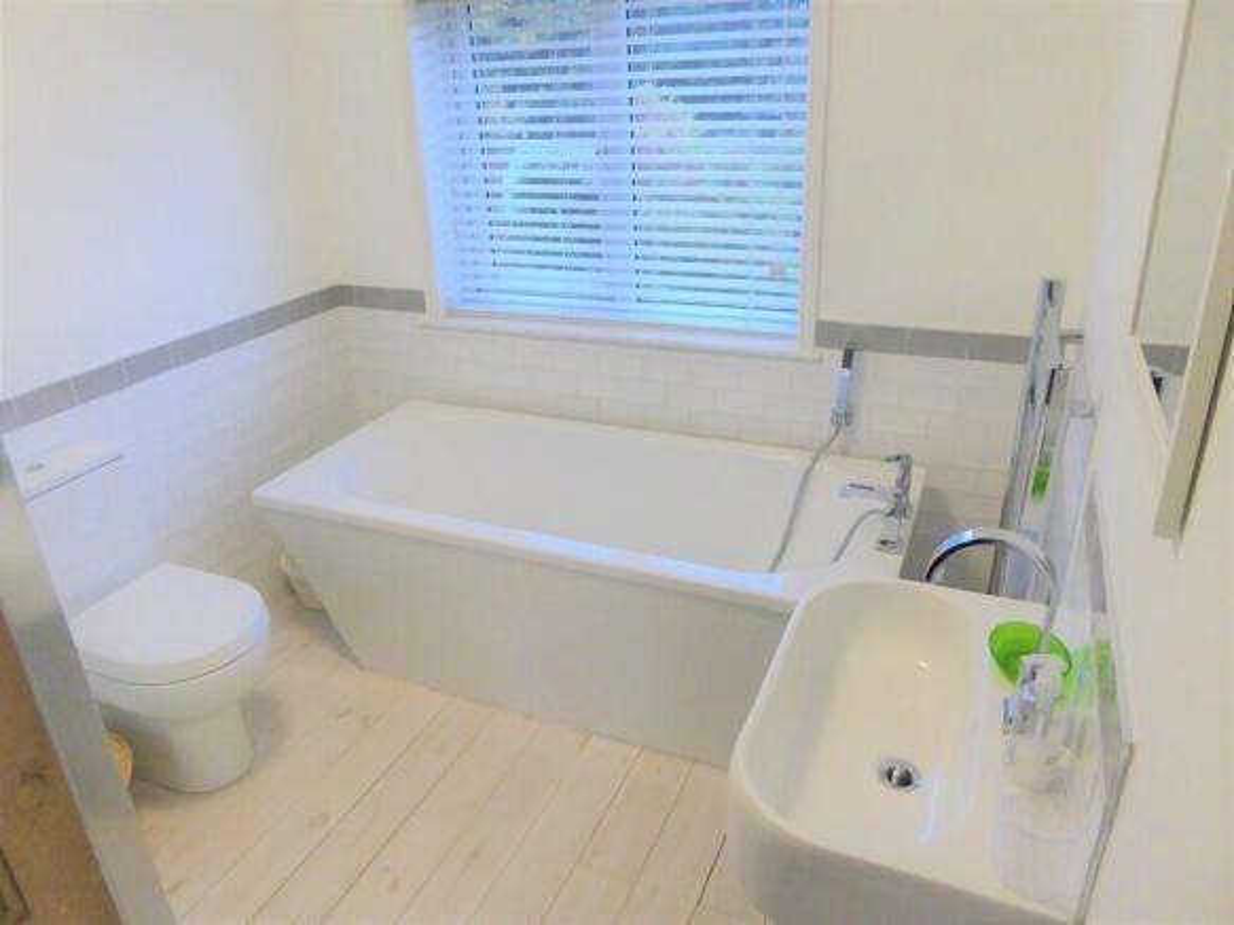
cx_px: 617
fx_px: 855
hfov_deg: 71.6
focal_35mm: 24
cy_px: 462
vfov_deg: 56.8
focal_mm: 4.3
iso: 640
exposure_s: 1/25
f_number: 3.3
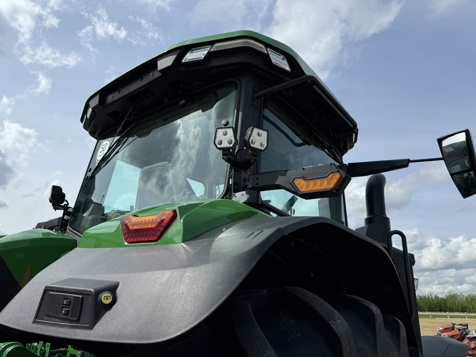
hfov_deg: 71.6
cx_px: 238
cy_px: 178
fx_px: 330
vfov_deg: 56.8
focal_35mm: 24
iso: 80
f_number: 1.78
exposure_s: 1/5814
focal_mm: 6.76
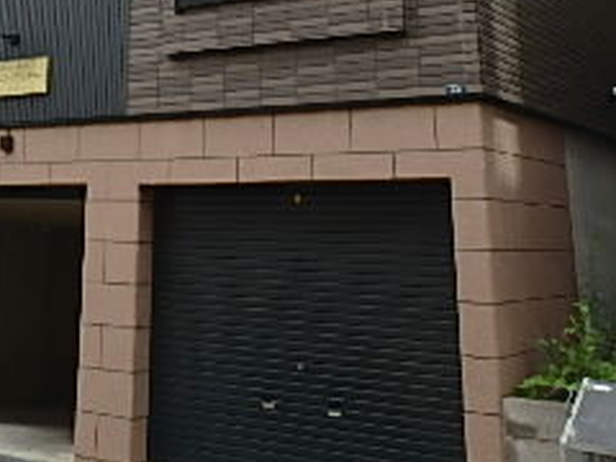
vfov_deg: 23.7
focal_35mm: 56
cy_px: -98
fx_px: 997
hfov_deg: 33.7
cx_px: 154
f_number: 3.5
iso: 125
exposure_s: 1/250
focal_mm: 3.7
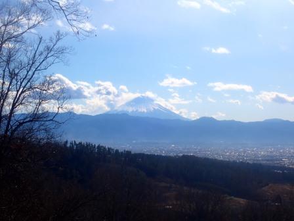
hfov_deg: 29.0
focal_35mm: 67
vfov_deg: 21.9
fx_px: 569
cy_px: 110
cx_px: 147
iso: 100
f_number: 14
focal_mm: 11.88
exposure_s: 1/125
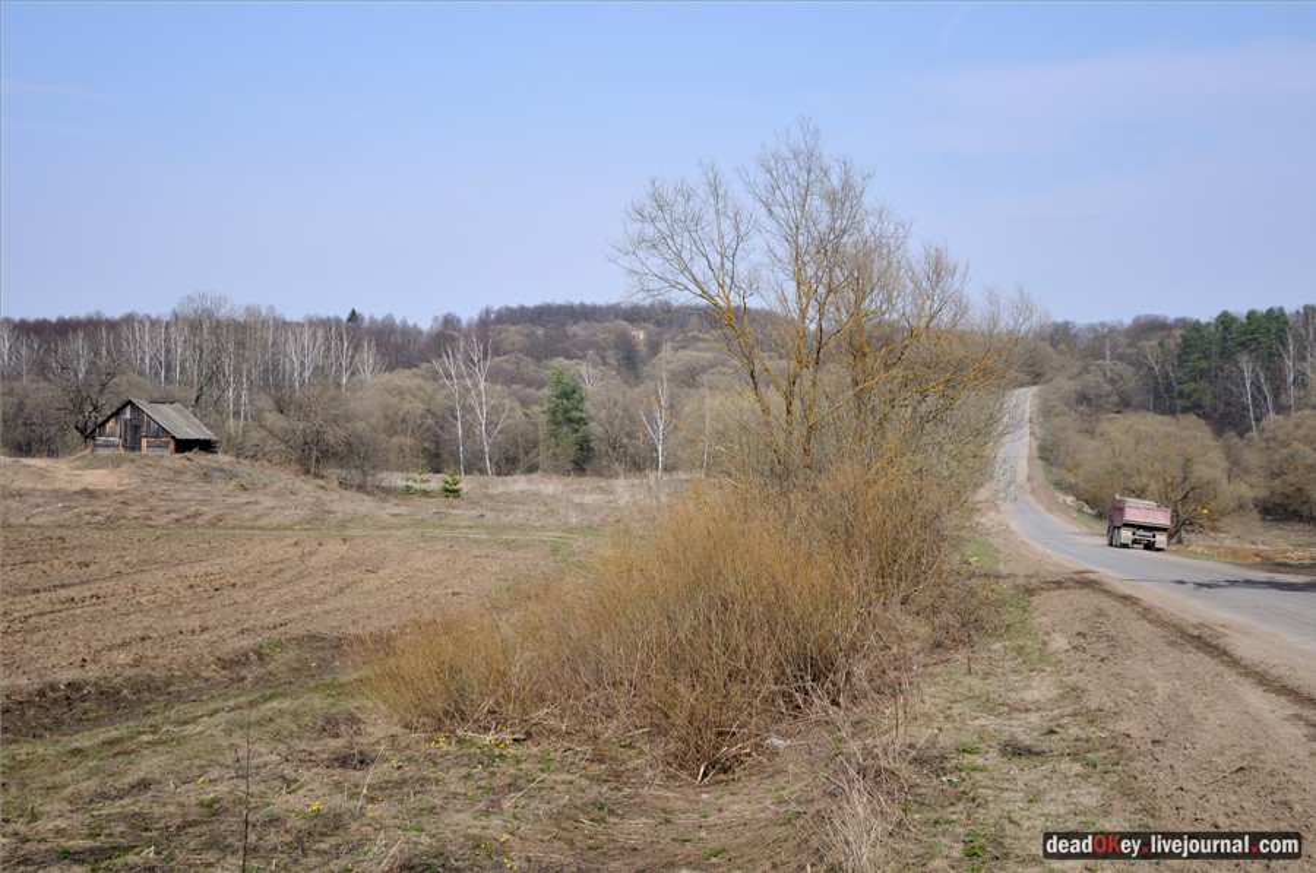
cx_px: 658
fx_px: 1314
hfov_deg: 53.2
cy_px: 436
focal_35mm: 36
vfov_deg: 36.8
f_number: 8
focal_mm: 24
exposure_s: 1/250
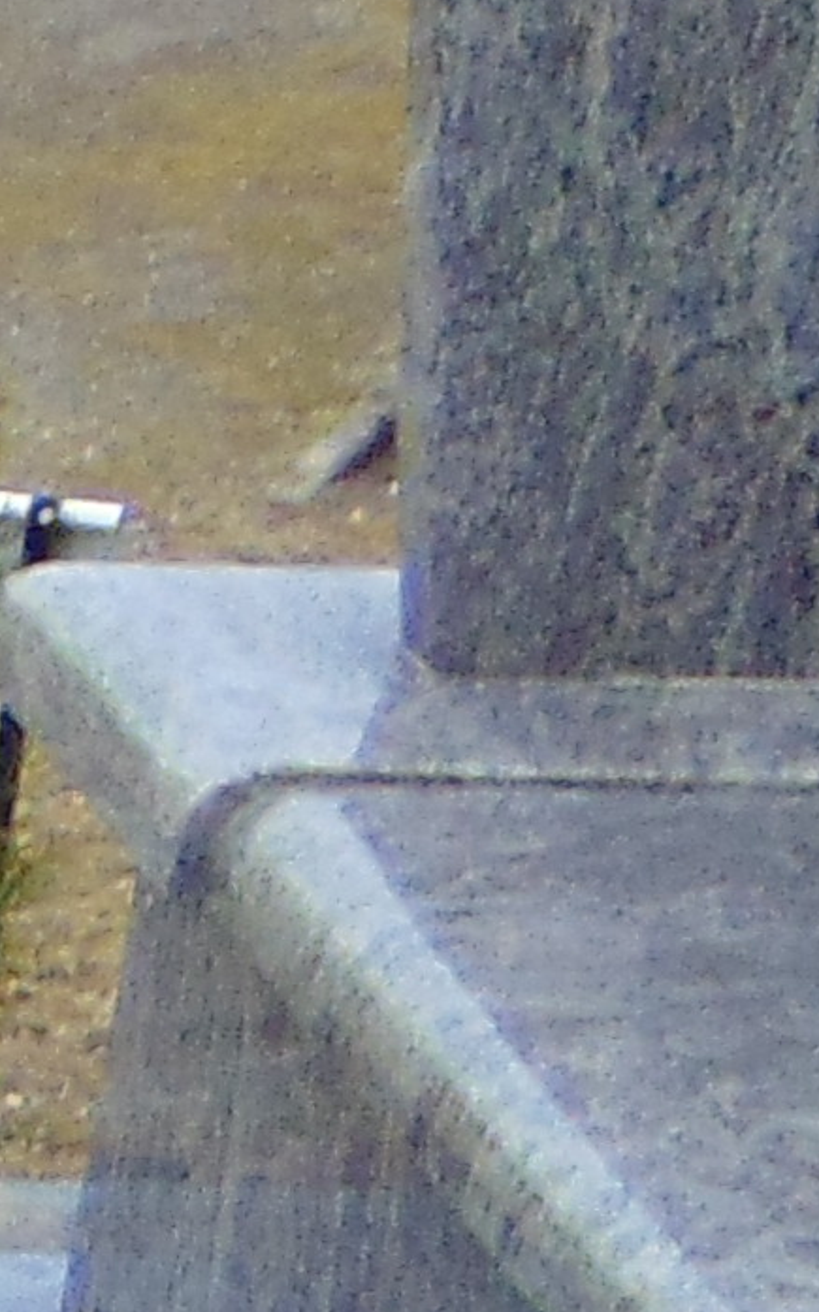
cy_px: 1880
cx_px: -2743
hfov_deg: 5.6
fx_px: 7007
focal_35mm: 196
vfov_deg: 10.4
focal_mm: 4.5
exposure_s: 1/200
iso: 80
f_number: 3
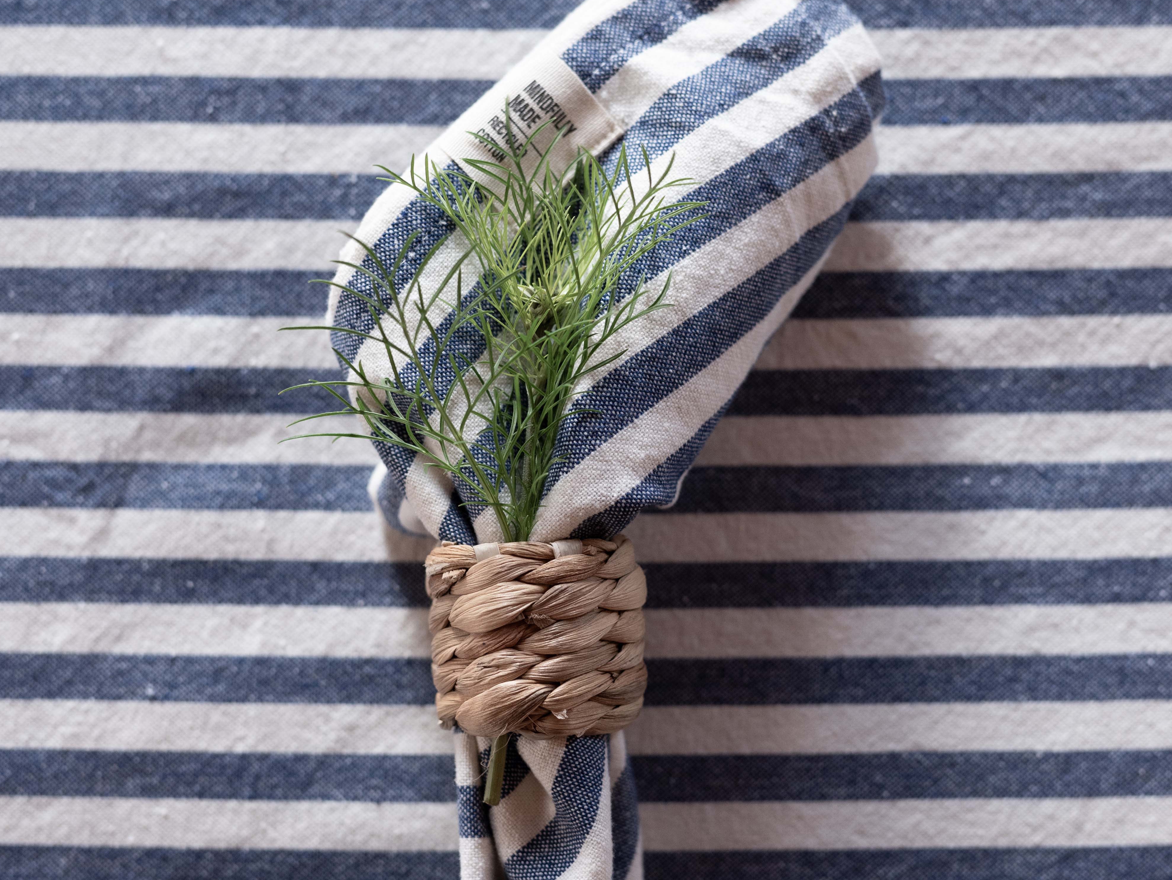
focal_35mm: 73
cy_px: 522
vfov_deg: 20.1
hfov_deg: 26.7
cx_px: 585
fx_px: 2472
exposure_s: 1/125
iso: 1000
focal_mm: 50
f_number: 2.8
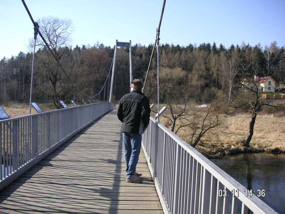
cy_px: 107
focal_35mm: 37
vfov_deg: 38.7
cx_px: 142
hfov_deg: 50.1
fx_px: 305
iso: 50
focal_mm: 6.1
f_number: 2.8
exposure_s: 1/750
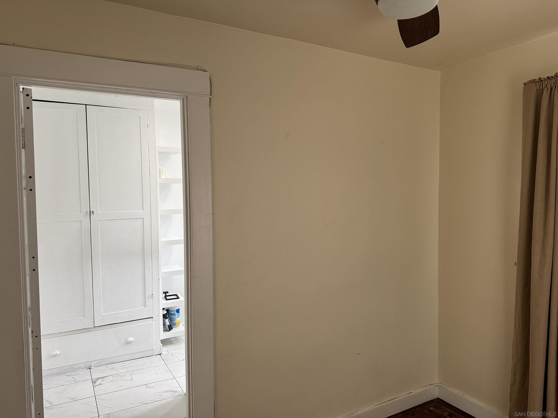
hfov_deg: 71.6
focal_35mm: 24
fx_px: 387
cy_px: 209
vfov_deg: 56.8
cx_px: 279
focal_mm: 6.76
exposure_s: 1/120
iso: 160
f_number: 1.78
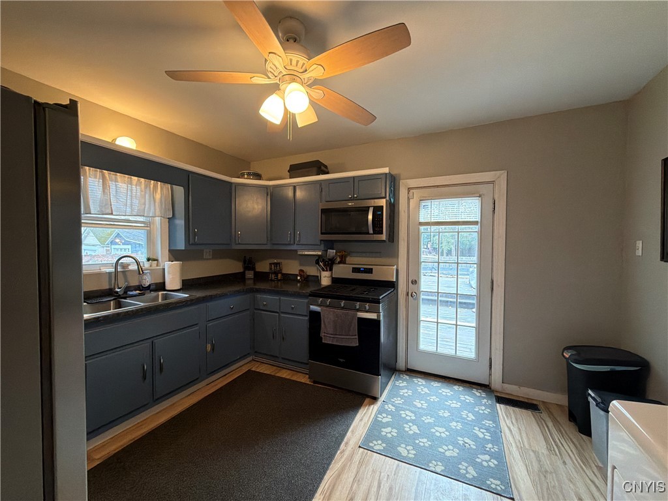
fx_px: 270
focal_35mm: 14
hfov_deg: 102.1
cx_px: 334
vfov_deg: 85.7
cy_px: 250
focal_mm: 2.22
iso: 320
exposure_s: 1/60
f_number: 2.2
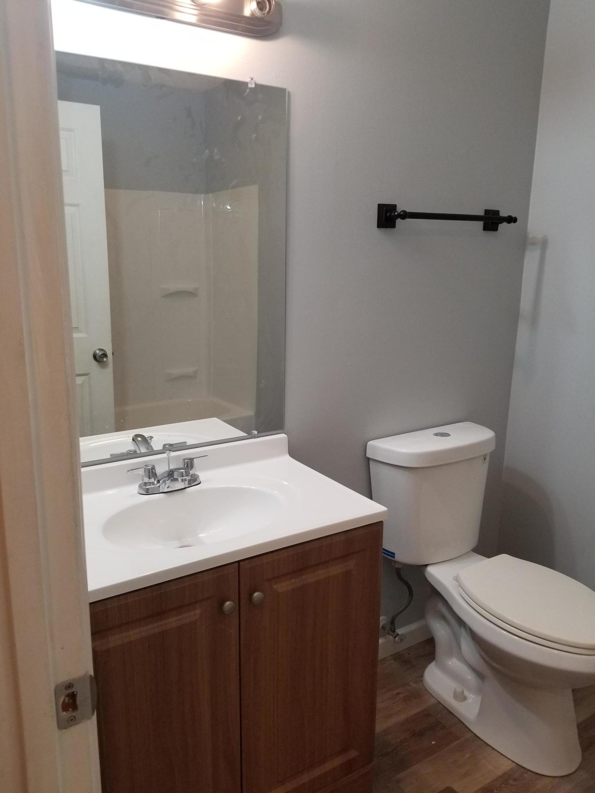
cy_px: 396
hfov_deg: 53.1
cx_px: 298
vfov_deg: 67.3
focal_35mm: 26
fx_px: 596
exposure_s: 1/60
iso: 160
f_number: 1.7
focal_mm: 4.25
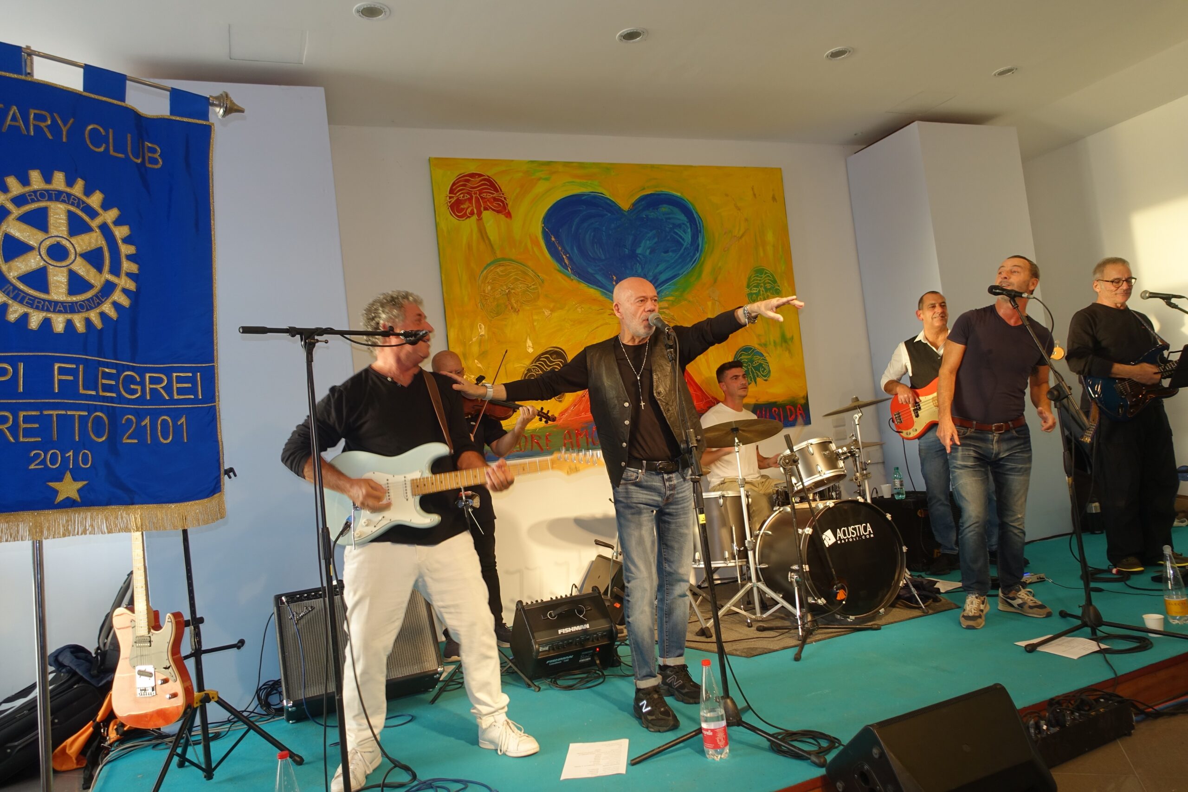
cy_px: 396
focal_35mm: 24
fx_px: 792
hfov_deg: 73.7
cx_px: 594
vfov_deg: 53.1
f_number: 2.5
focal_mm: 8.8
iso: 125
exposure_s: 1/30
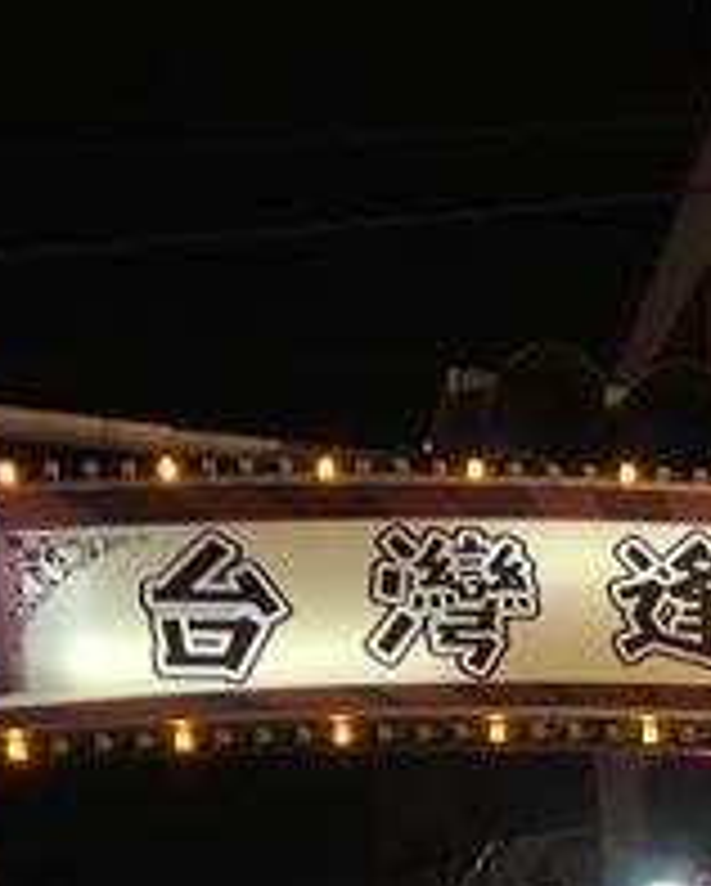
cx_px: 652
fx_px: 3020
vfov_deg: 16.2
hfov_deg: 13.3
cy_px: 967
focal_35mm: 115
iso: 32
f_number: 2.2
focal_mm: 4.15
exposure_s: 1/15
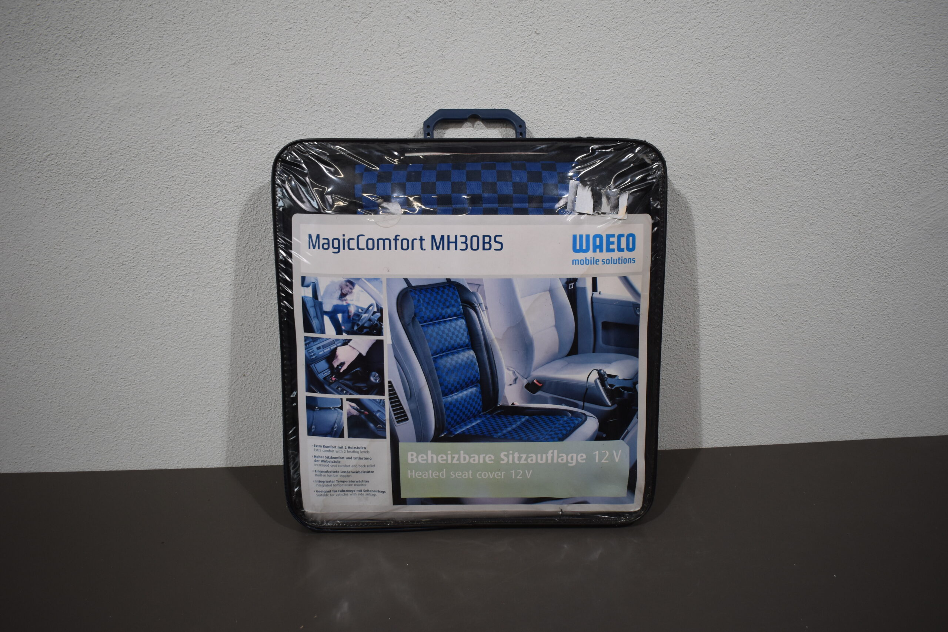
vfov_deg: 41.7
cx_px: 474
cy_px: 316
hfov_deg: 59.5
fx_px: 829
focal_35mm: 32
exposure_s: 1/250
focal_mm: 21
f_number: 3.8
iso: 450
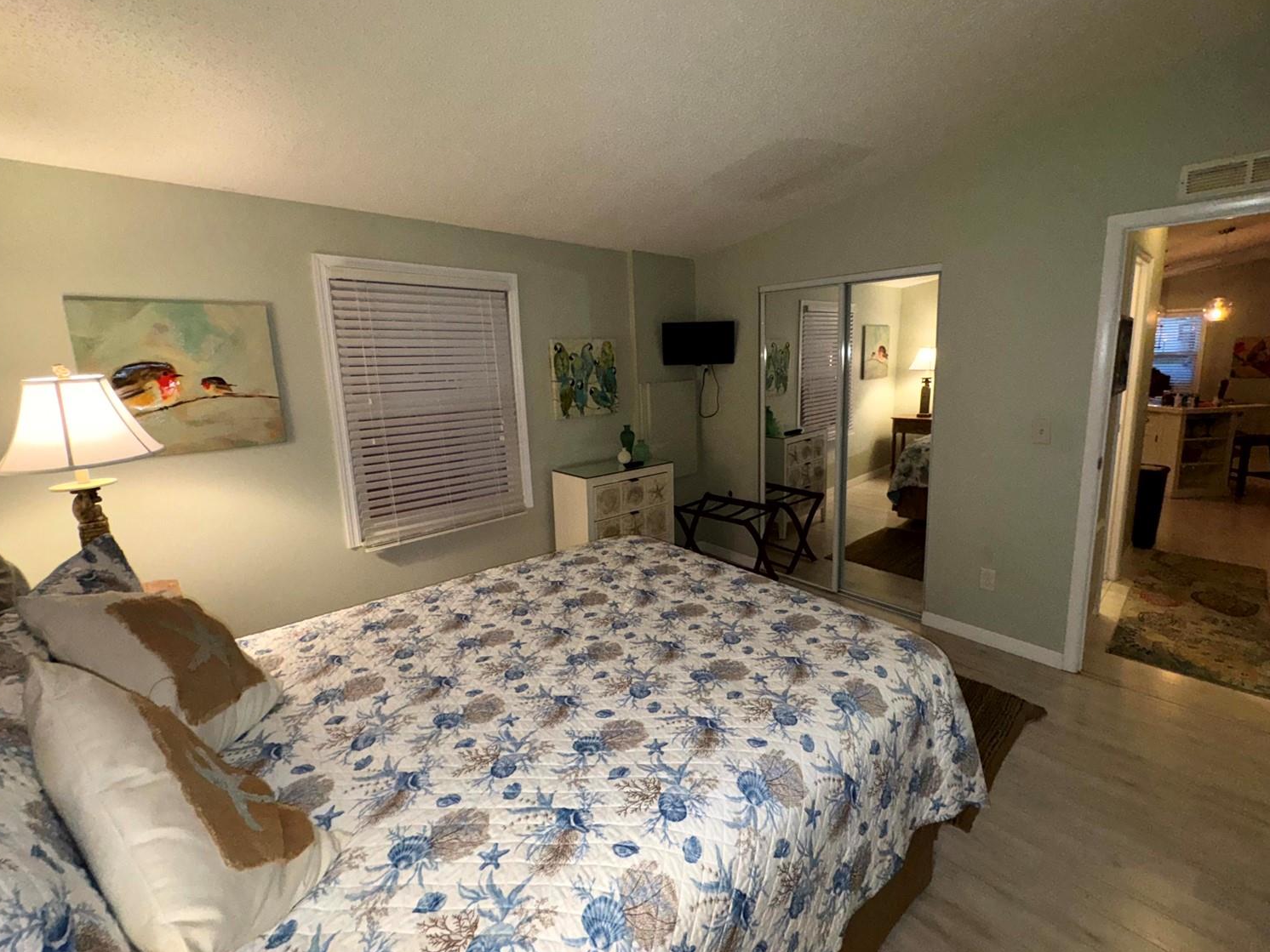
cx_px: 670
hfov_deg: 98.1
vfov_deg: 81.6
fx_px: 550
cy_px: 444
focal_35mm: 15
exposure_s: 1/60
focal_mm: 2.22
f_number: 2.2
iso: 160
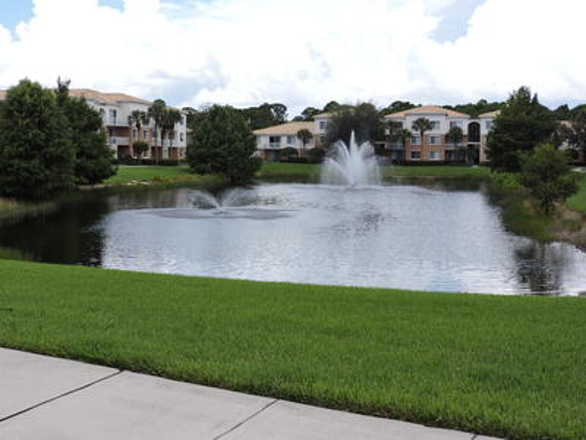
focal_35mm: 43
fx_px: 728
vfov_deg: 33.6
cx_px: 293
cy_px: 220
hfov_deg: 43.9
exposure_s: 1/800
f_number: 3.4
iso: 100
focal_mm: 7.7
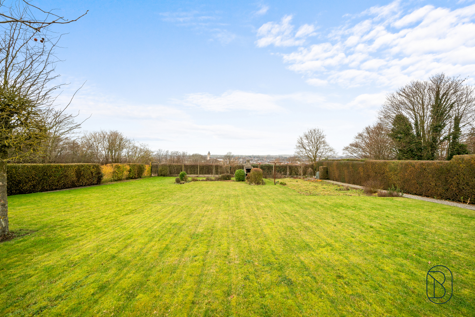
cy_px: 158
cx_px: 238
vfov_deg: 81.2
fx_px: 185
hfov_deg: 104.3
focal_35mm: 14
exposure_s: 1/50
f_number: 11
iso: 250
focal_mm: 14
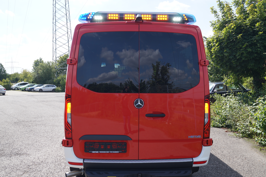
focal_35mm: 36
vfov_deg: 36.8
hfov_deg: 53.2
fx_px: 266
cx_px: 133
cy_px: 88
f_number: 8
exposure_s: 1/200
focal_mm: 24
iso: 100
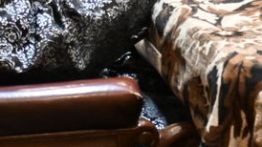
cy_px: -105
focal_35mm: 197
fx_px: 1368
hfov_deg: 10.7
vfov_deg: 6.1
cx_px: 329
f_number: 4.2
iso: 5000
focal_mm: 24.5
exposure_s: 1/125
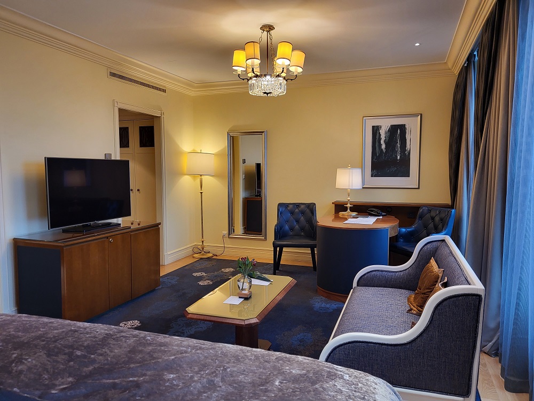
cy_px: 200
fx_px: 401
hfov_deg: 67.3
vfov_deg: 53.1
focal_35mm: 26
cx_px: 267
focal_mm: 5.4
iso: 200
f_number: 1.8
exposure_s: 1/50
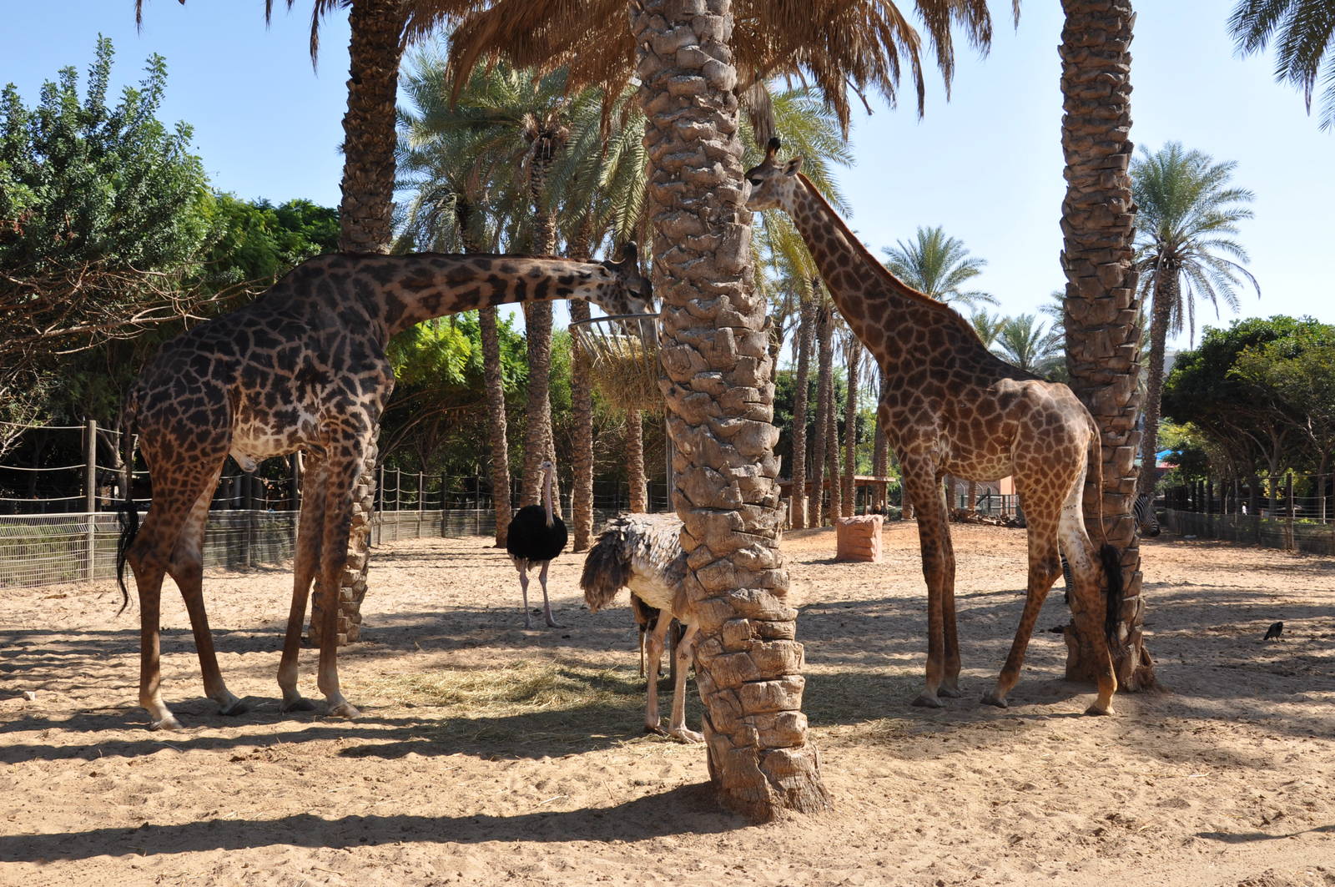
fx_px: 1333
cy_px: 444
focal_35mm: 36
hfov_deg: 53.2
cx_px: 668
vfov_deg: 36.8
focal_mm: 24
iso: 200
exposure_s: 1/200
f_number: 9
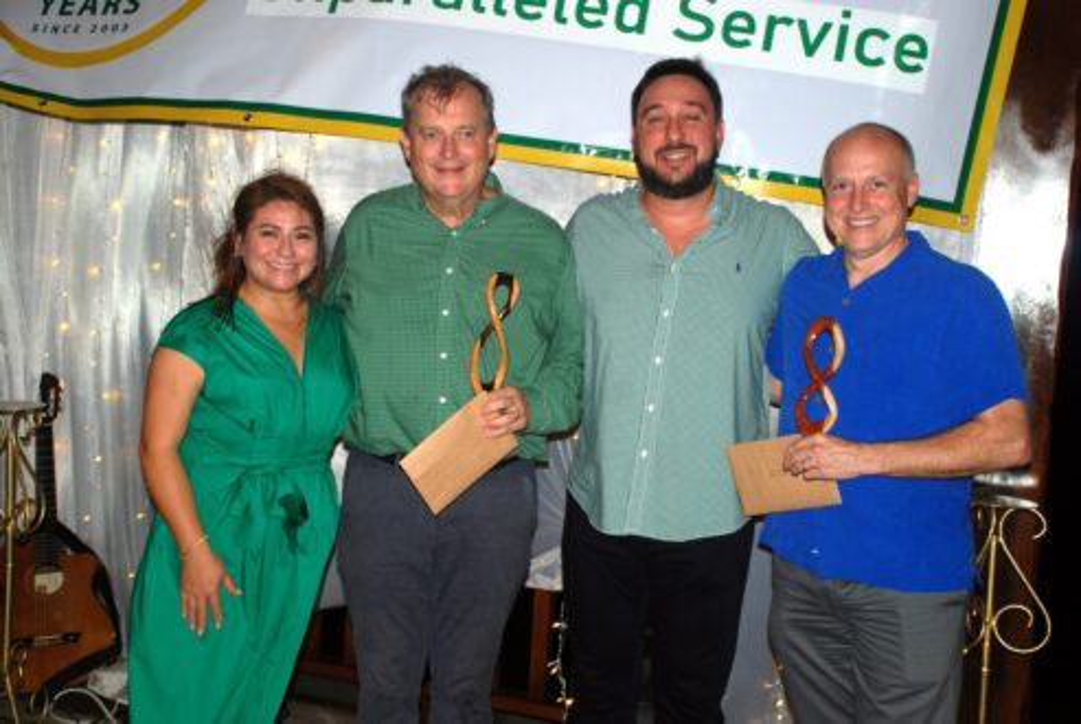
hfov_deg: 42.3
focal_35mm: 46
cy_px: 362
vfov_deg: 29.0
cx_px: 540
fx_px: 1398
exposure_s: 1/60
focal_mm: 31
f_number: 4.2
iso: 200
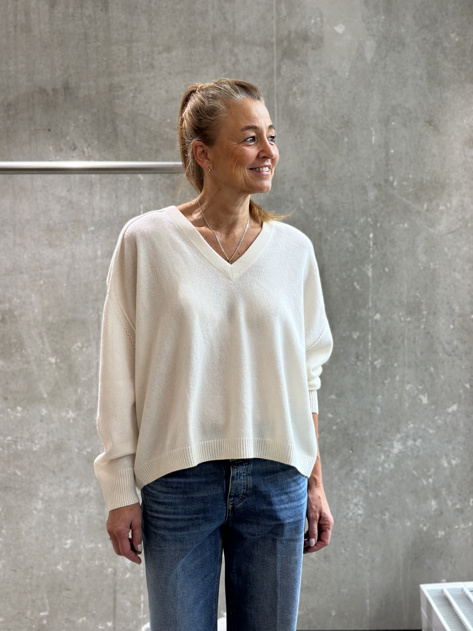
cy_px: 316
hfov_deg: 30.3
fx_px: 875
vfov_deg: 39.7
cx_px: 236
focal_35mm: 48
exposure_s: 1/100
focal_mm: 6.86
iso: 125
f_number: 1.78
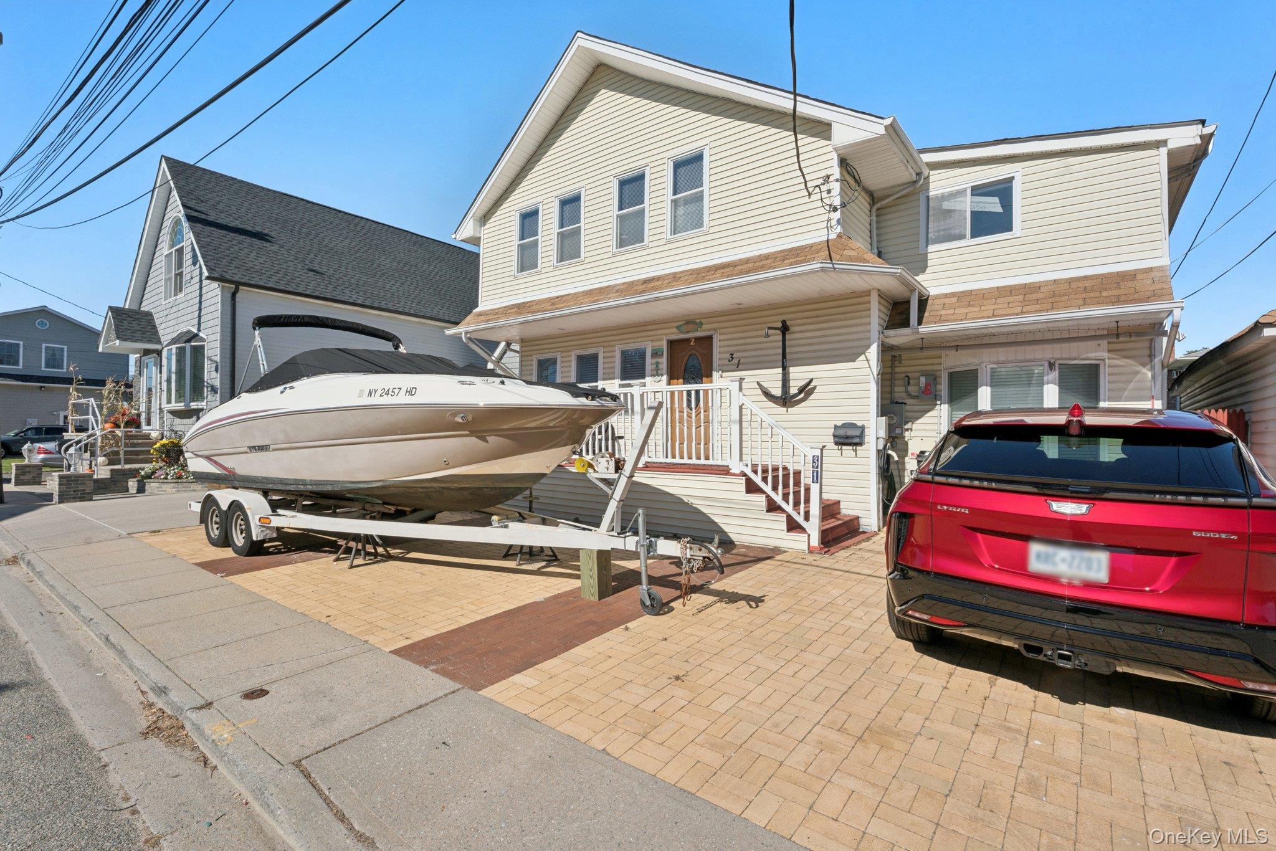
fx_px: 567
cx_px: 638
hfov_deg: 96.7
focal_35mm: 16
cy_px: 426
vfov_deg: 73.8
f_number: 14
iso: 400
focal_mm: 16
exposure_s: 1/800
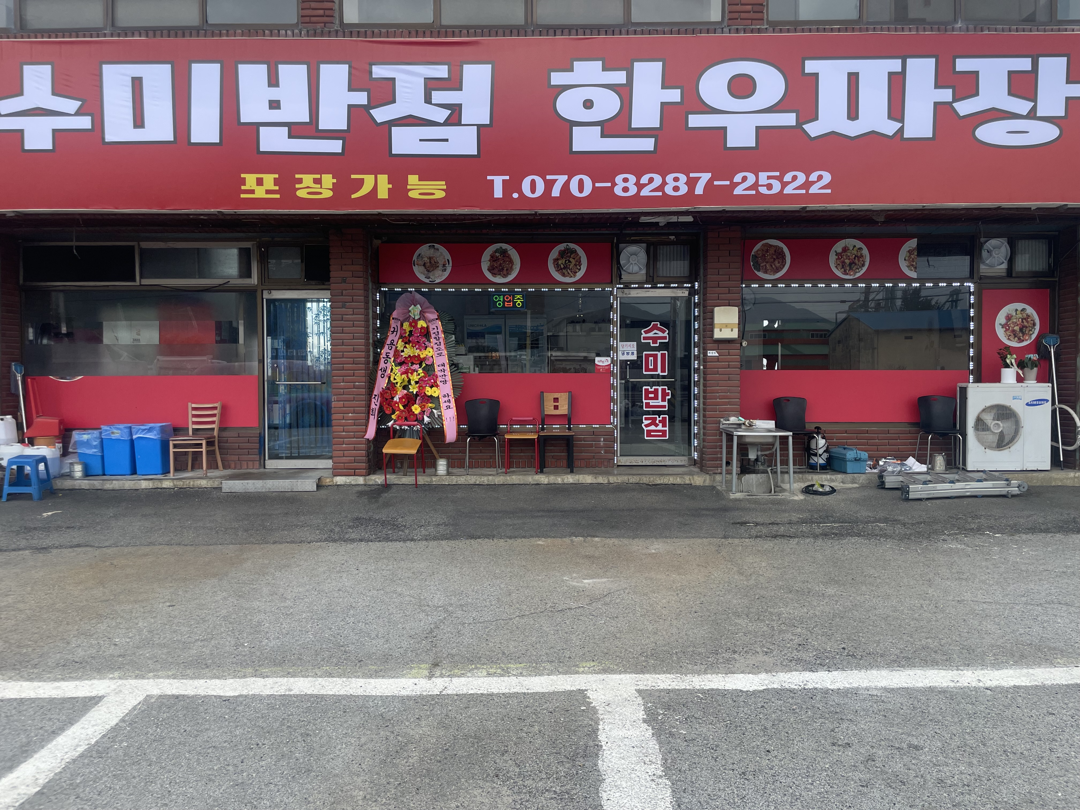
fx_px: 811
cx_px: 540
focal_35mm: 26
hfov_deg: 67.3
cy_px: 405
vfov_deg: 53.1
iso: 50
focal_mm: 4.2
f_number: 1.6
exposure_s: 1/1490
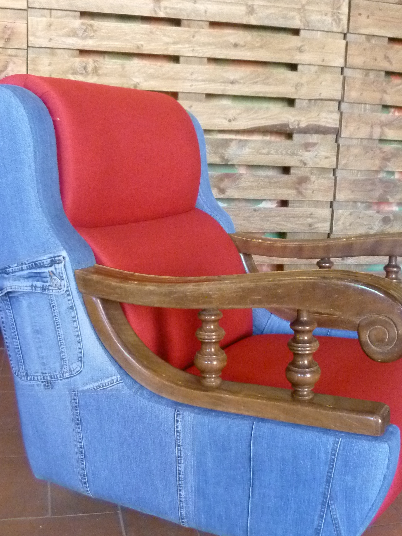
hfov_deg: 32.9
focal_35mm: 44
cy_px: 303
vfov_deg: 42.9
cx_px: 214
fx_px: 681
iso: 800
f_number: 3
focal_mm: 5.7
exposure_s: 1/40
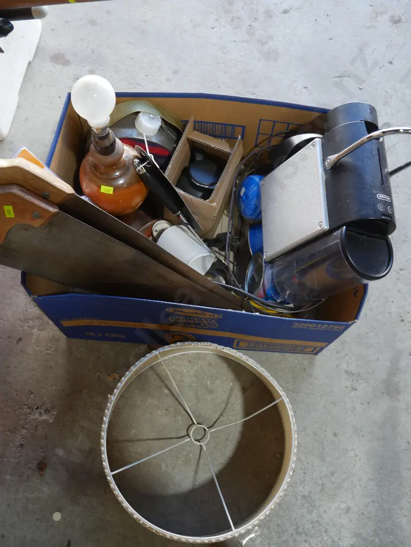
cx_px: 206
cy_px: 274
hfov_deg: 41.8
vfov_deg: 53.9
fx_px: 538
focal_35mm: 34
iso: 200
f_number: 4
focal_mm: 17
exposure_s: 1/80
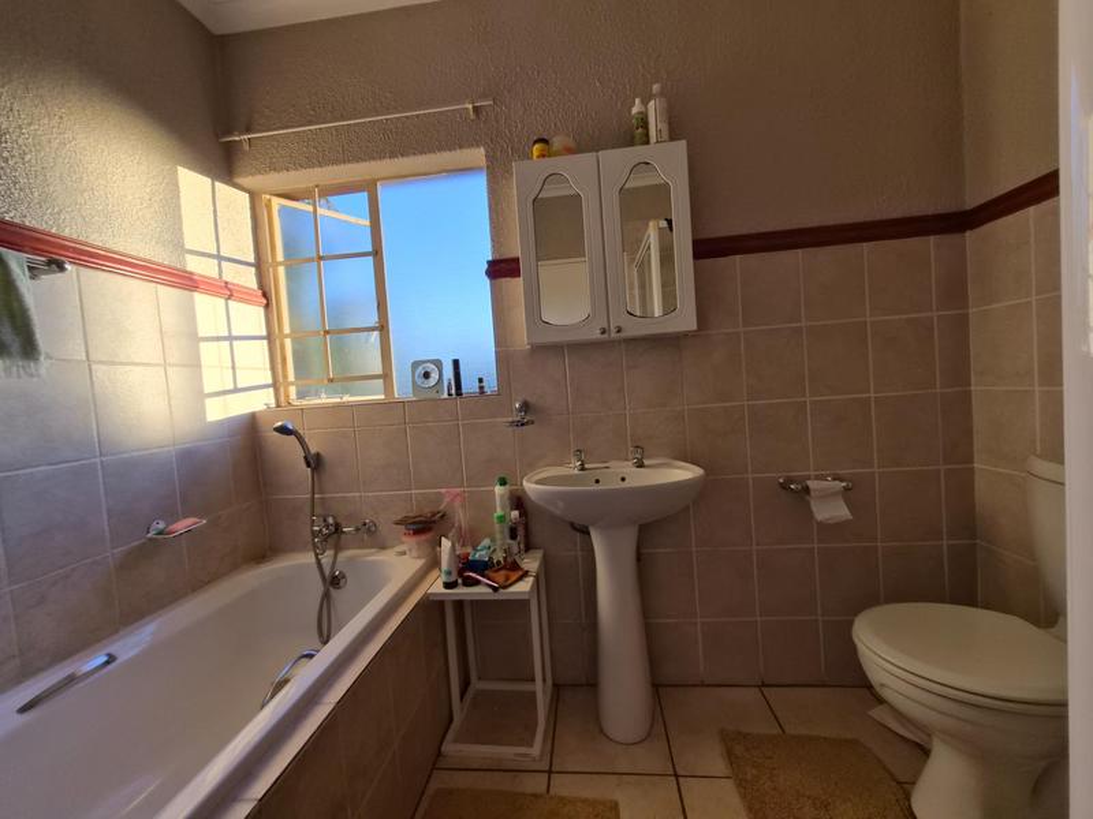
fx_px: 410
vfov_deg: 89.9
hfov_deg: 106.2
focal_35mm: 13
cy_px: 410
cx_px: 546
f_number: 2.2
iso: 40
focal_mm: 1.7
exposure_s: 1/100
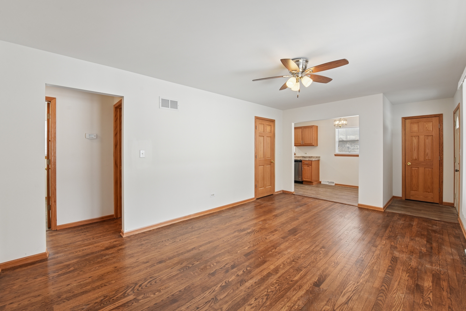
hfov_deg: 104.2
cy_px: 156
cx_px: 233
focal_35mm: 14
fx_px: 181
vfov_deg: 81.3
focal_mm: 14
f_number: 8
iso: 400
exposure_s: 1/40
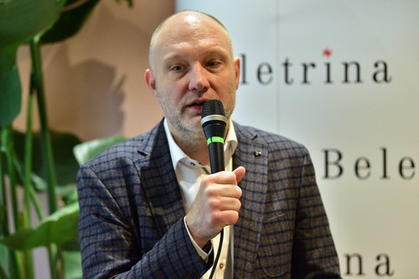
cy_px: 140
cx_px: 210
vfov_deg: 13.4
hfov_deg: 20.0
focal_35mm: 102
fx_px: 1187
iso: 5000
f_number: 2.8
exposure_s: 1/200
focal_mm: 102
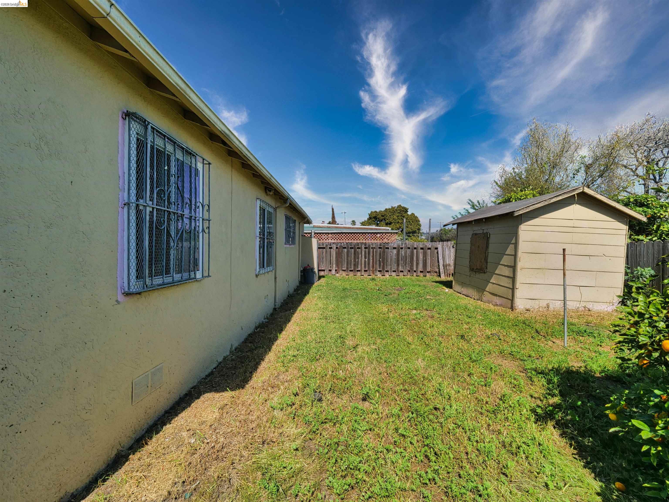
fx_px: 271
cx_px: 334
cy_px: 251
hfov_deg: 102.1
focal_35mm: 14
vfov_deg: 85.7
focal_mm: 7
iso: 100
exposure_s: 1/160
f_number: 11
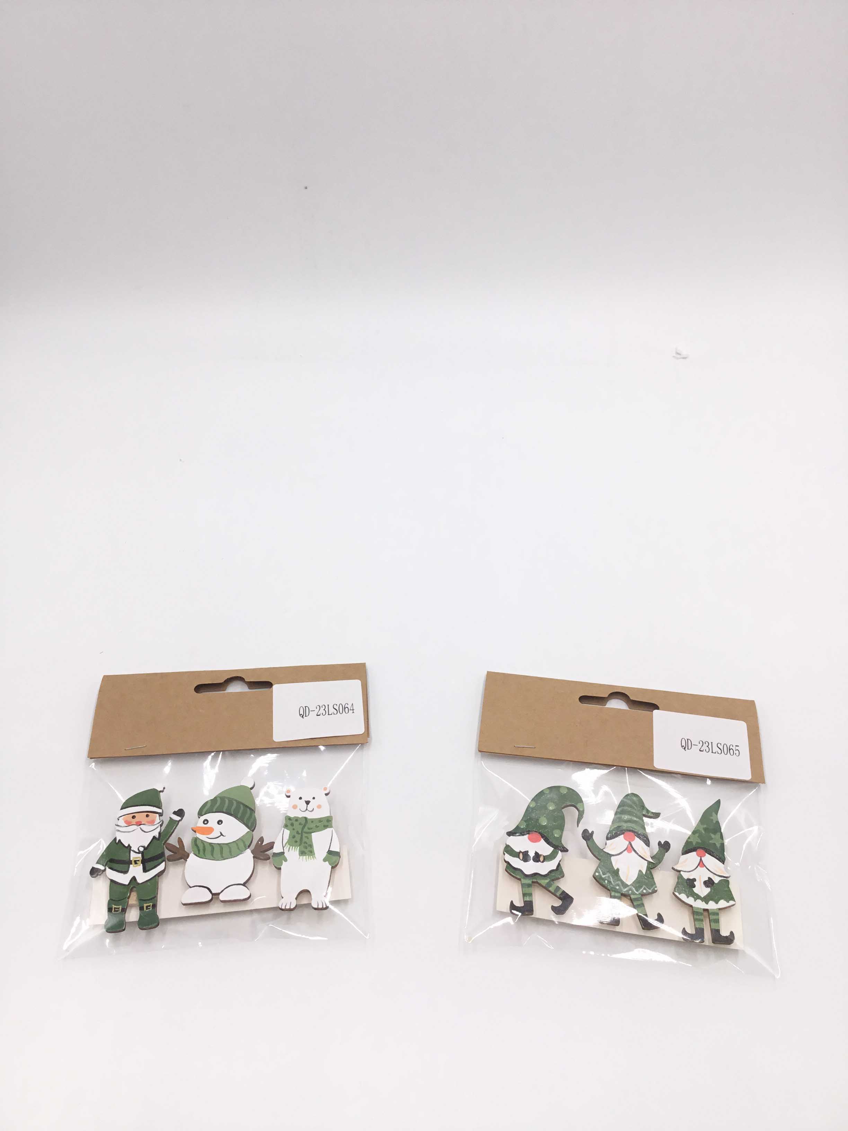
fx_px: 1013
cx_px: 424
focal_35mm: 31
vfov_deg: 58.4
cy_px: 566
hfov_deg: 45.4
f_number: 2.4
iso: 25
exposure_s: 1/266
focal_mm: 3.3
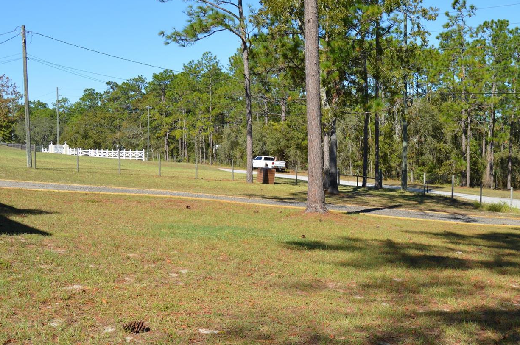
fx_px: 678
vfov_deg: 28.5
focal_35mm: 47
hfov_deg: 41.7
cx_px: 324
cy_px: 209
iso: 100
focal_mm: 24
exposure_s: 1/250
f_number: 8
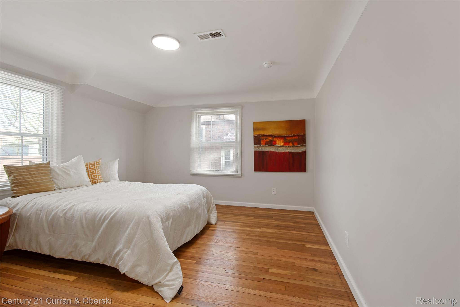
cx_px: 230
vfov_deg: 77.3
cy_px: 154
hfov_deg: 100.4
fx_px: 192
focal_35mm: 15
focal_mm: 10
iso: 500
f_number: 11
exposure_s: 1/2.5
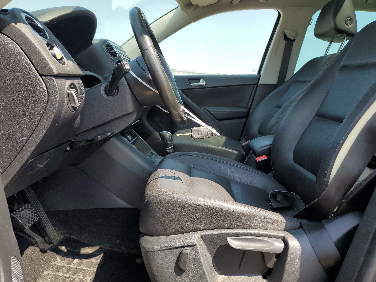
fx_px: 282
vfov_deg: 53.1
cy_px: 141
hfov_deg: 67.3
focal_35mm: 26
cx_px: 188
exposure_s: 1/769
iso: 50
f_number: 1.5
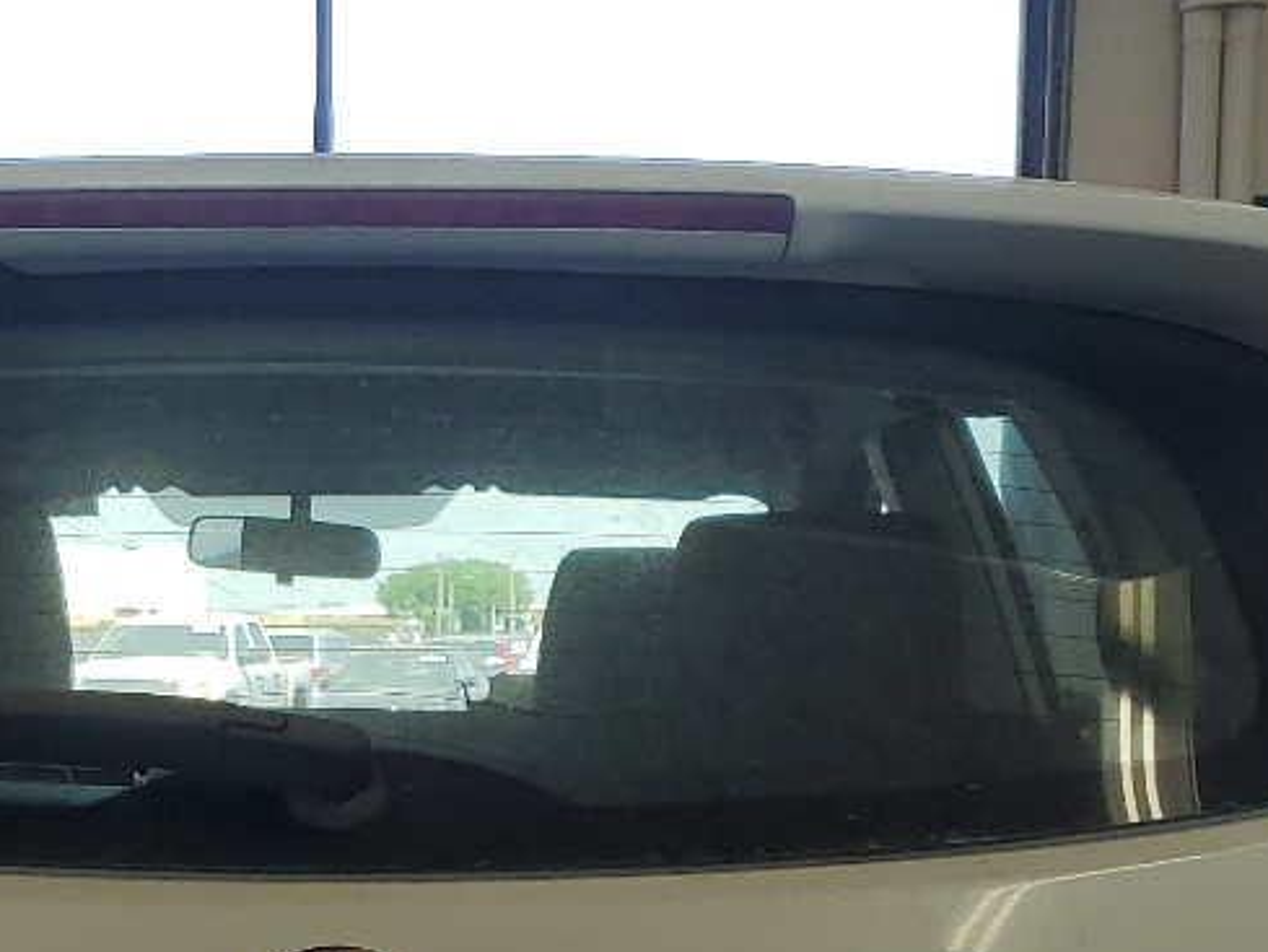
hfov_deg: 22.8
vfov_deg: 16.3
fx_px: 3114
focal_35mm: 85
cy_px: 1300
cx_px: 309
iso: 50
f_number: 1.5
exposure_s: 1/588
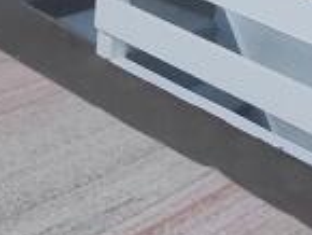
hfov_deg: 20.4
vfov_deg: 14.1
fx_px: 830
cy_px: -198
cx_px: 329
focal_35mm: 92
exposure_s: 1/60.2
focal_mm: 2.2
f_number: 2.2
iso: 160
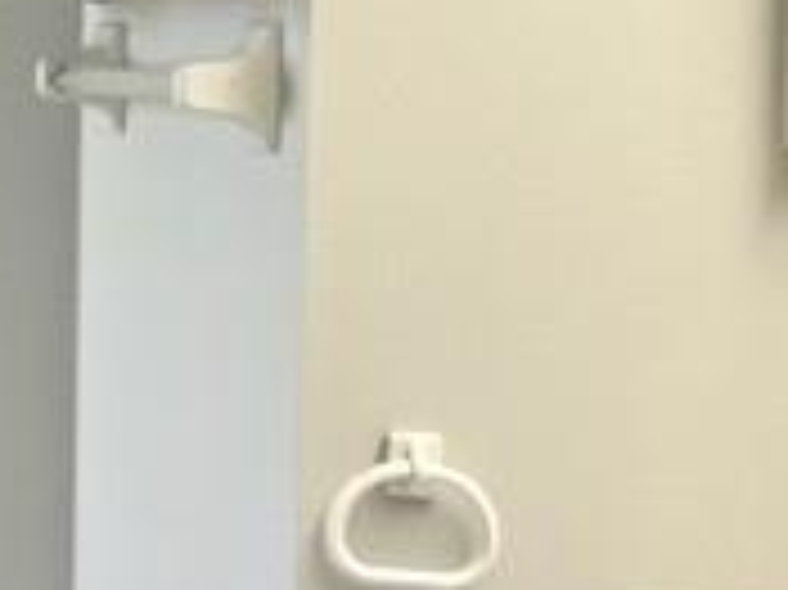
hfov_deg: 19.8
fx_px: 2161
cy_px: 144
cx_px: -59
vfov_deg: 15.5
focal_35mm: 95
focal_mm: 4.2
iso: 100
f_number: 1.6
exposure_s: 1/120
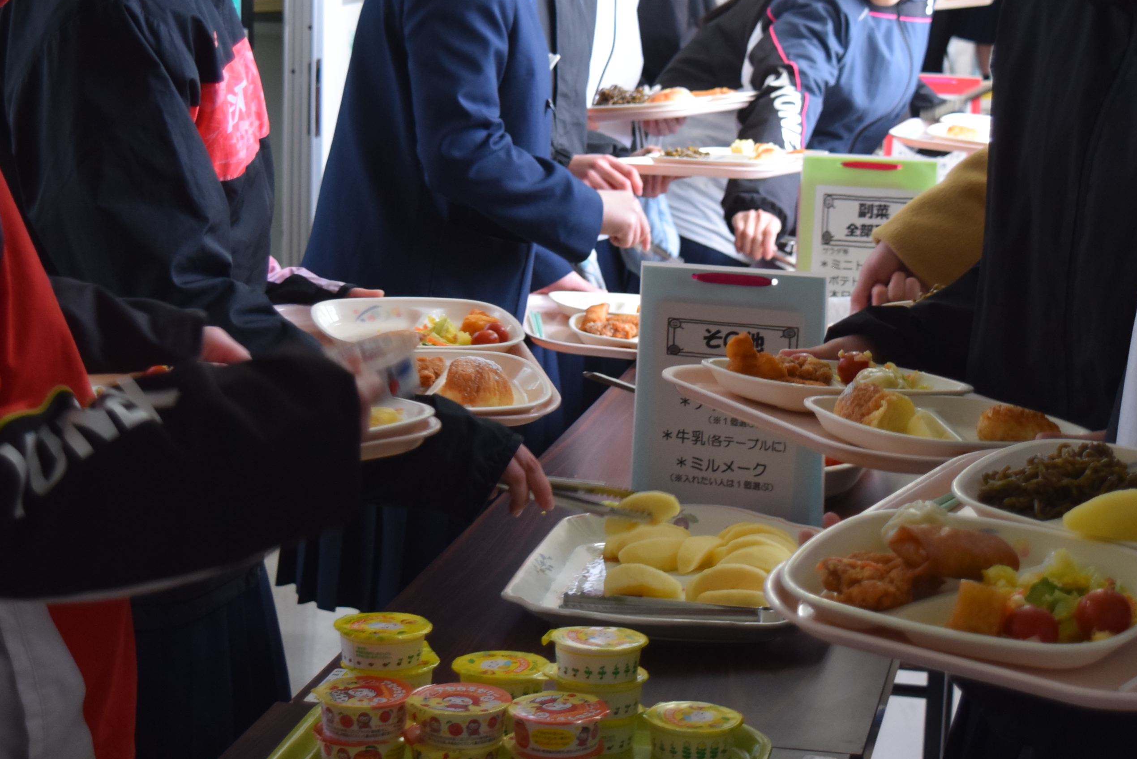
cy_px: 310
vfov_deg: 16.1
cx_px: 584
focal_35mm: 85
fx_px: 2685
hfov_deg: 23.9
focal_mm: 32
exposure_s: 1/60
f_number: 4.5
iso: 800
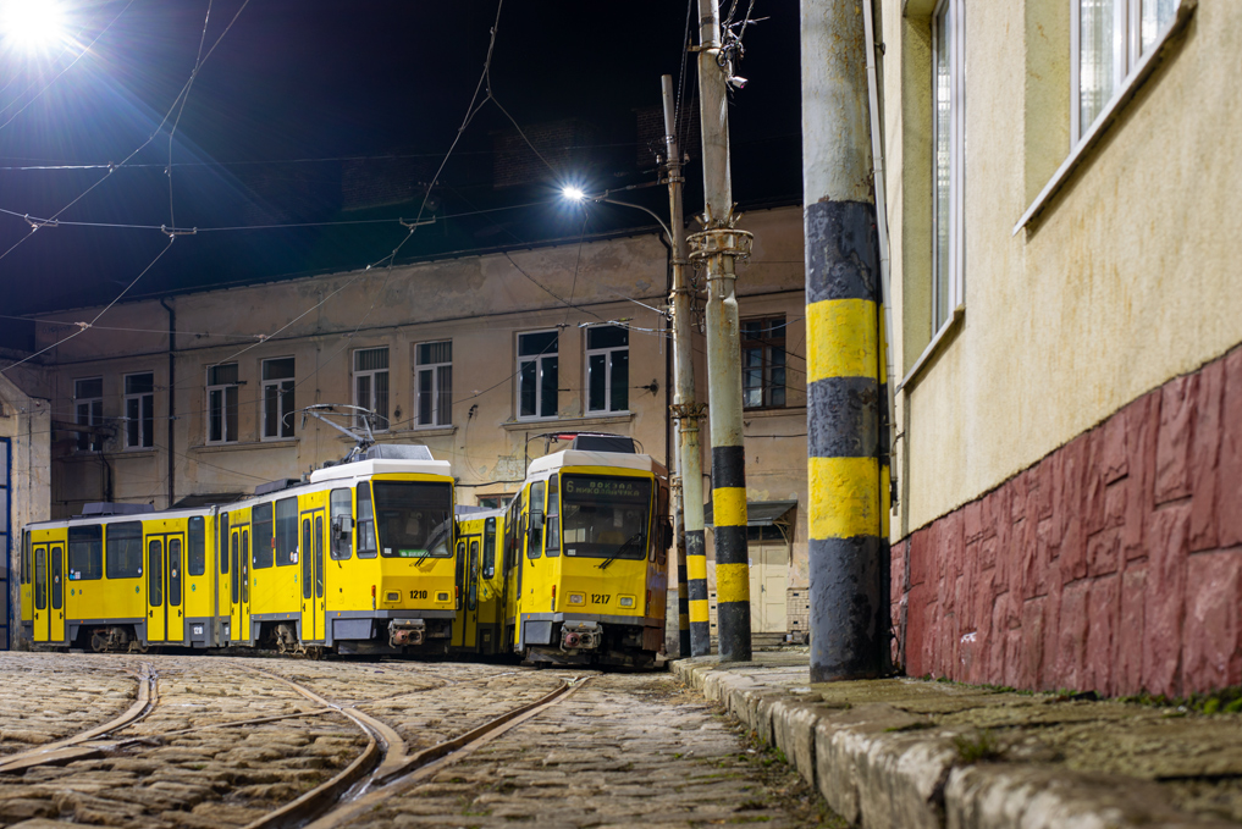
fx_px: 2036
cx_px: 537
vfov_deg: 23.0
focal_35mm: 59
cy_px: 394
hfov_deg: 33.9
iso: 100
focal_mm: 50
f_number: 5.6
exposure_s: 4
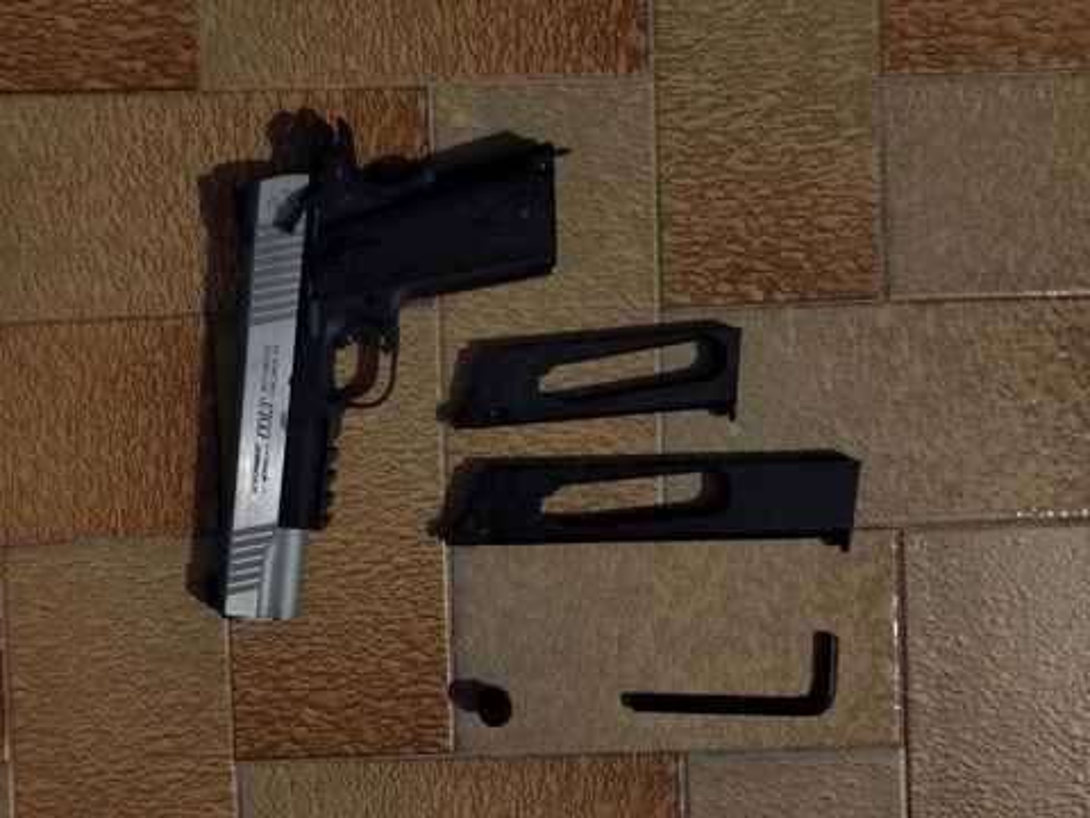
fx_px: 1385
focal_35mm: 44
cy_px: 409
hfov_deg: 42.9
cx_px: 545
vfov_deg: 32.9
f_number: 1.9
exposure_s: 1/25
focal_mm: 5.52
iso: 5520
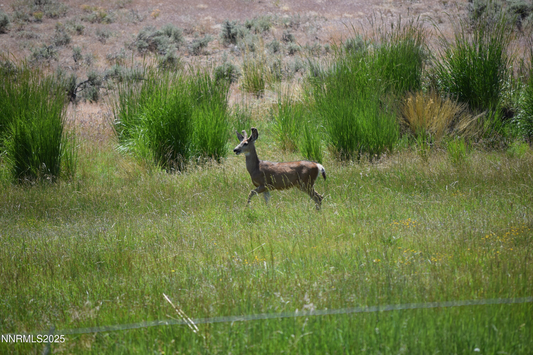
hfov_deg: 7.8
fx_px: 3886
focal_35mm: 262
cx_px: 266
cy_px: 178
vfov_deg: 5.2
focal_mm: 175
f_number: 6.3
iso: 200
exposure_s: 1/640
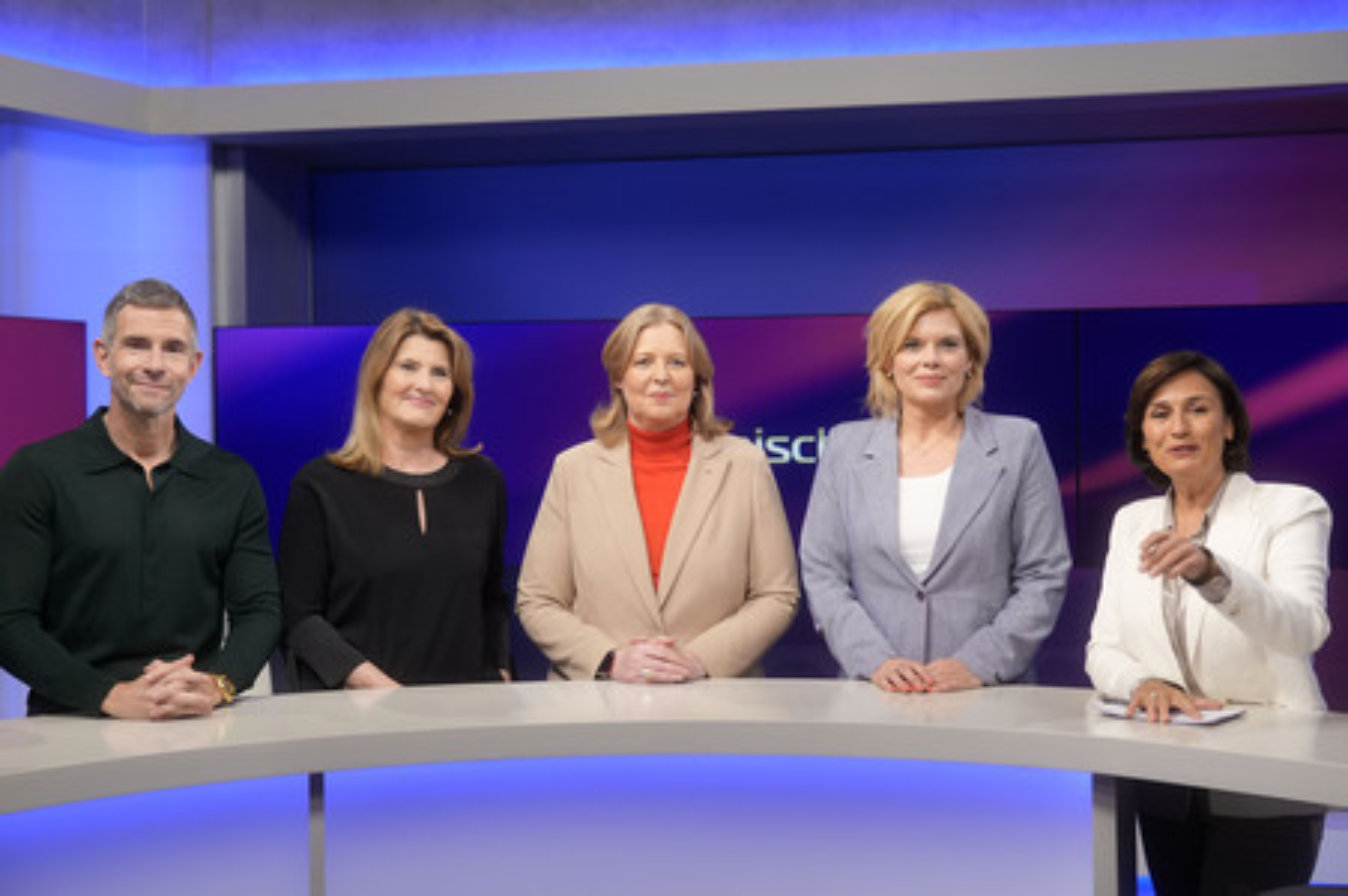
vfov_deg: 29.8
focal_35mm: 45
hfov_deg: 43.6
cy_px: 448
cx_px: 674
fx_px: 1684
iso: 640
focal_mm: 30
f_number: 2.2
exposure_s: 1/200
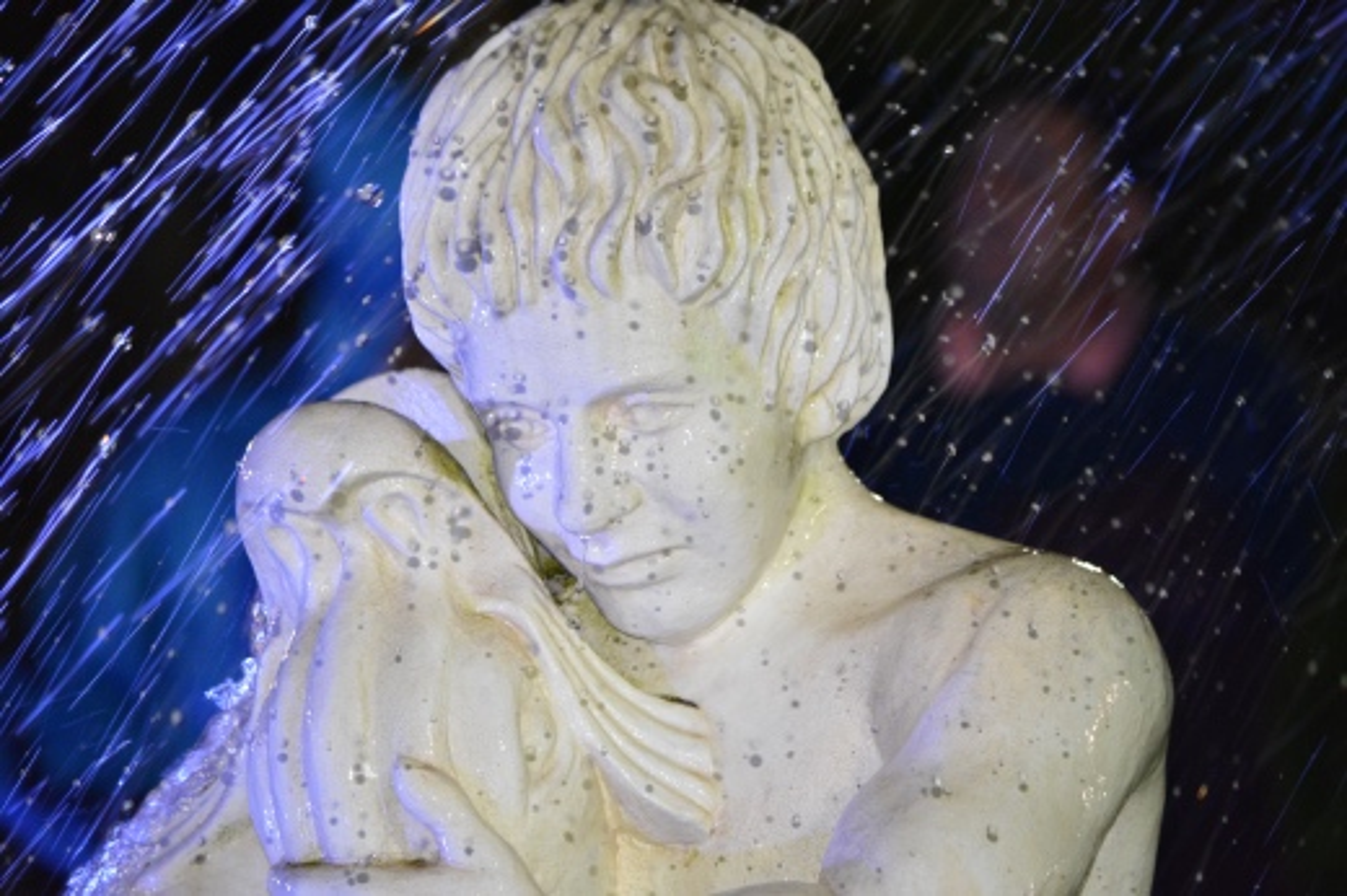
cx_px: 674
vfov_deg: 4.9
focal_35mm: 278
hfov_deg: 7.4
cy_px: 448
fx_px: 10376
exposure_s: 1/60
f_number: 5
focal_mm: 185
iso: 2200
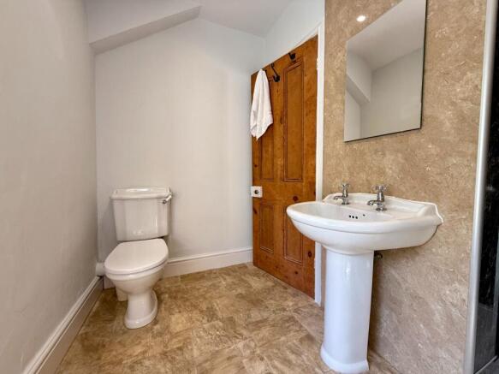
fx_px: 202
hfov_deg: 102.1
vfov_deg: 85.7
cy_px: 187
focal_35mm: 14
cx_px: 250
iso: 80
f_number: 2.2
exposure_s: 1/99
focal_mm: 2.22
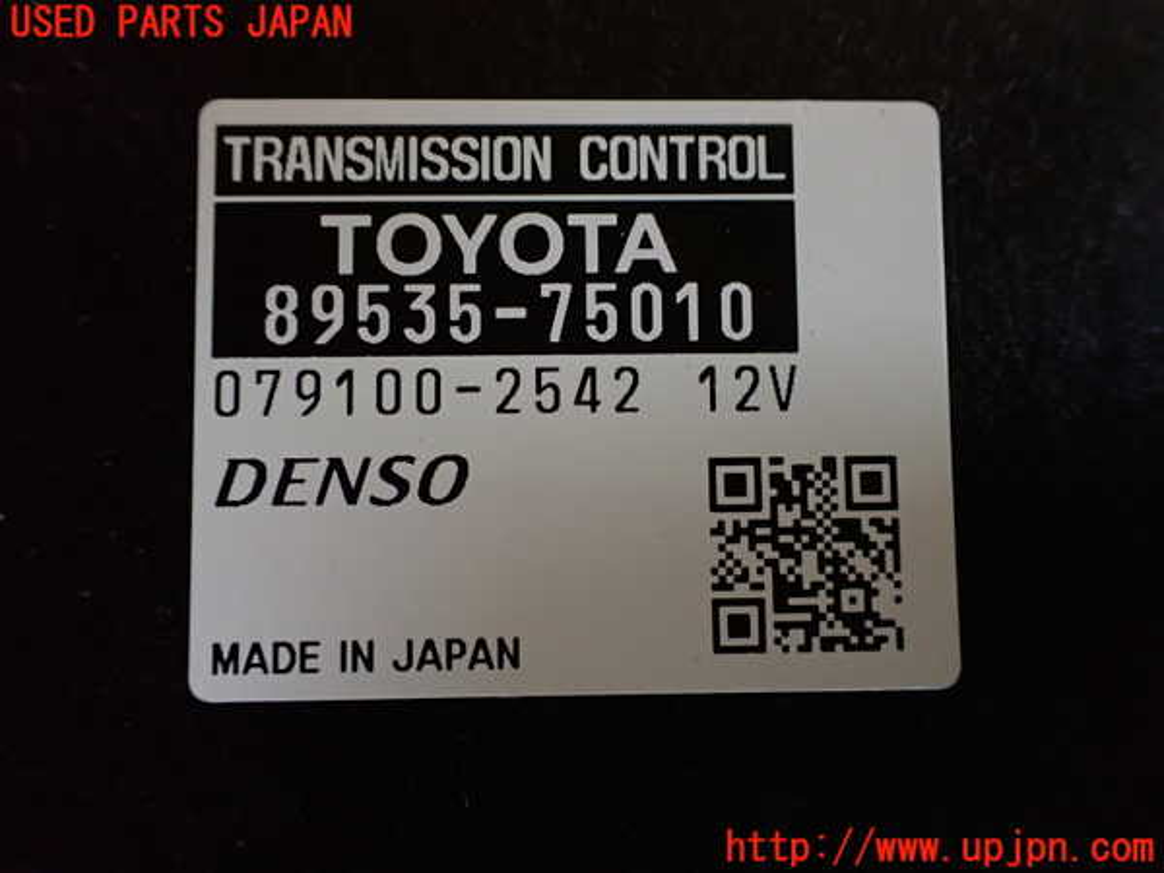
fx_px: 1009
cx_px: 582
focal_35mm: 30
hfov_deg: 60.0
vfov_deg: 46.8
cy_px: 436
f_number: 2.3
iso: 800
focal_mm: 5.4
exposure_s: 1/40
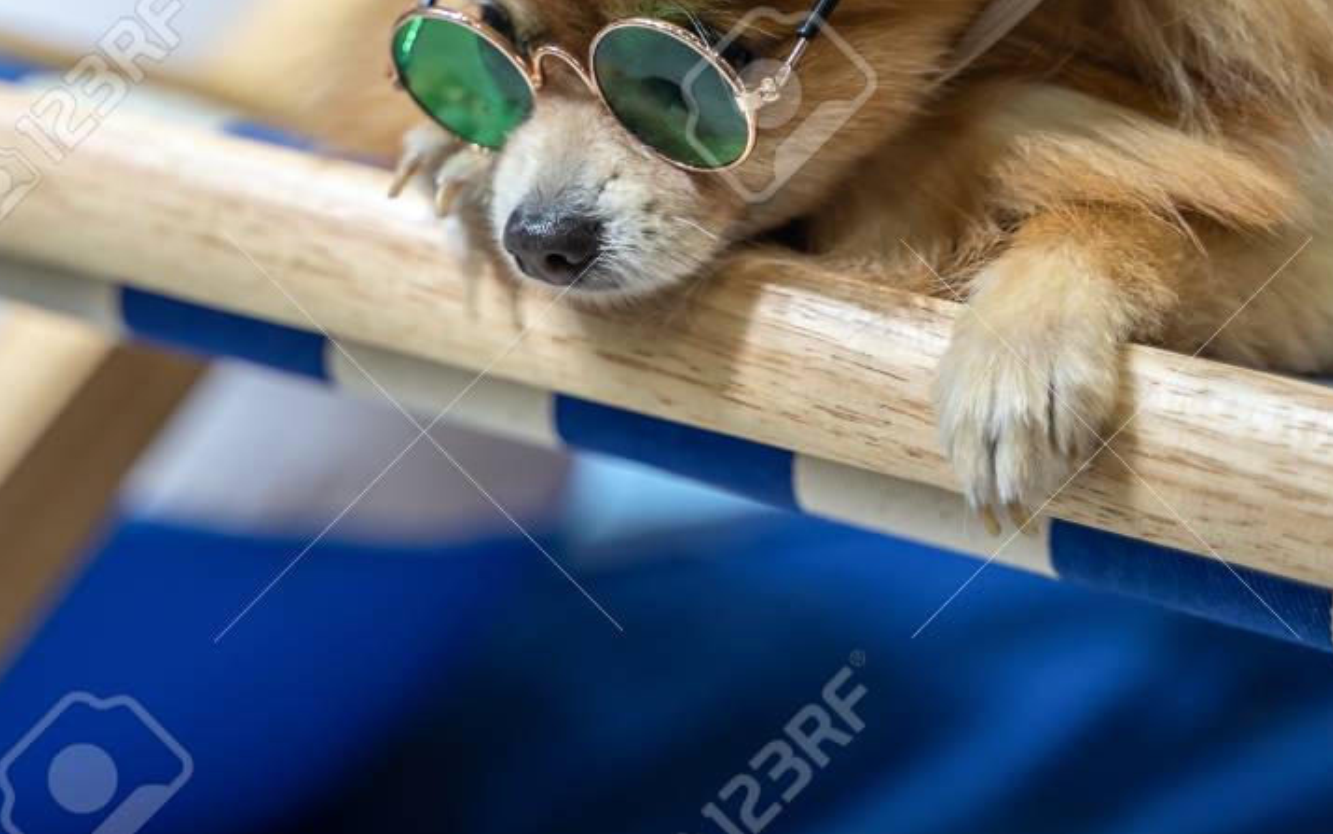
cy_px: 28
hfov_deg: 15.0
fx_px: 5050
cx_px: 421
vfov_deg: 9.4
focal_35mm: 139
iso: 250
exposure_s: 1/100
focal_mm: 75
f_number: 2.8
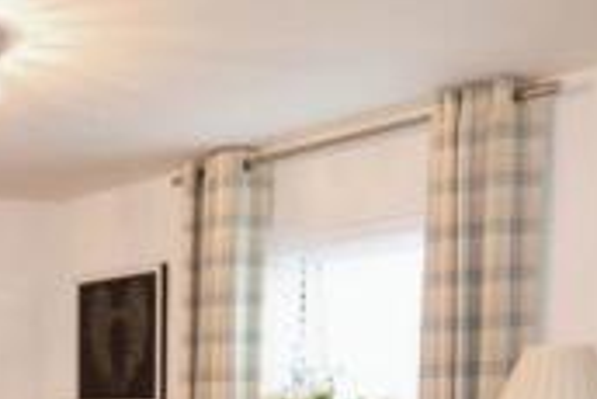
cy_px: 751
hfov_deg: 30.4
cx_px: 54
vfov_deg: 17.1
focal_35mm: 63
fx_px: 1044
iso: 640
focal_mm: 11
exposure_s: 1/60
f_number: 2.8
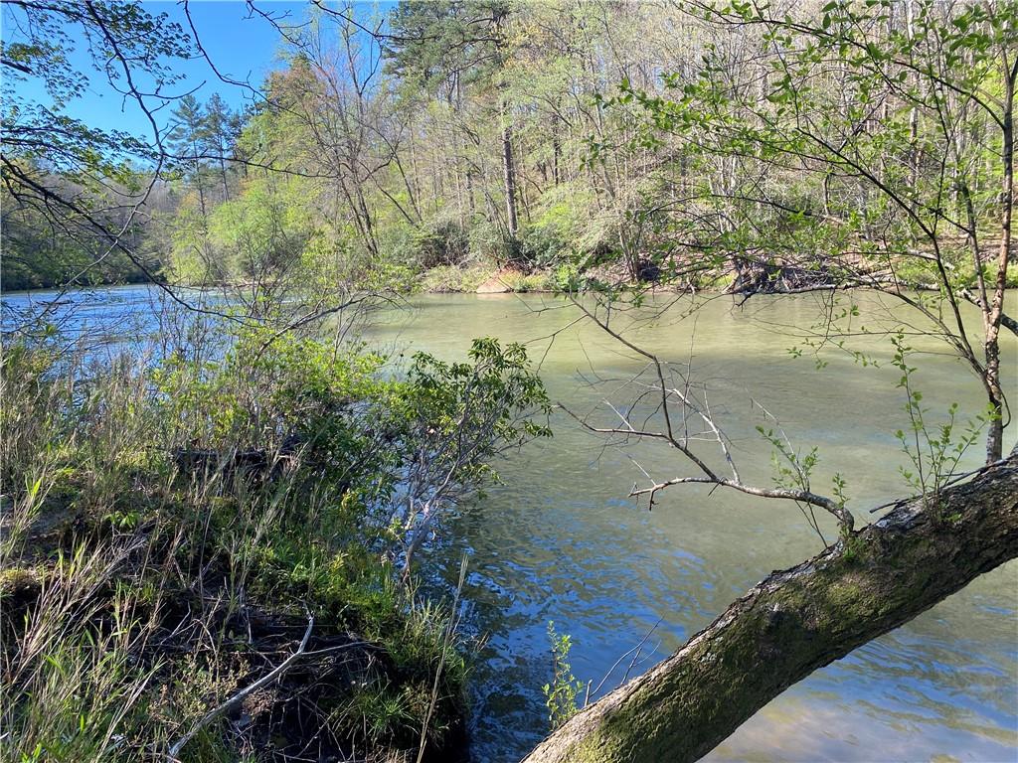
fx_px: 765
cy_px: 382
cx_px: 509
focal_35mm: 26
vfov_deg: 53.1
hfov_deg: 67.3
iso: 32
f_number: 1.8
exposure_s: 1/439
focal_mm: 4.25
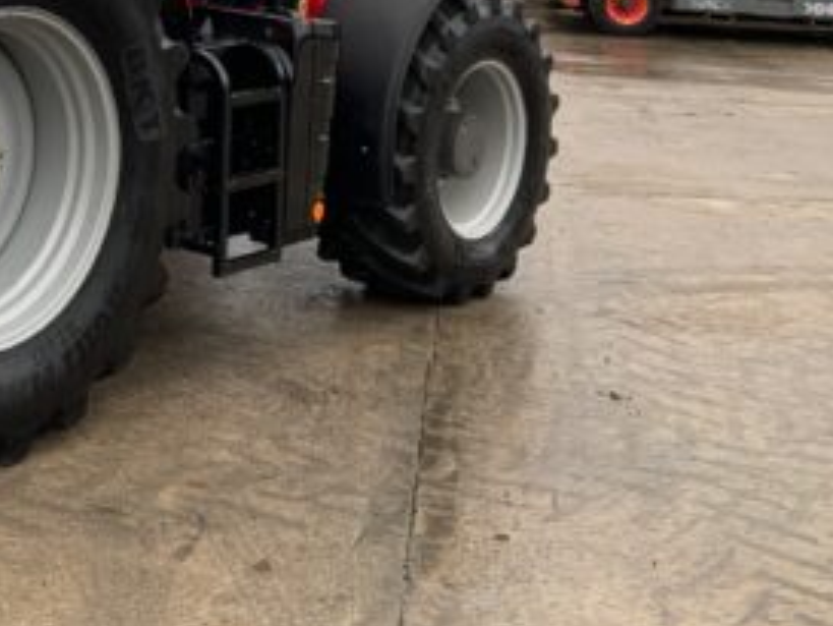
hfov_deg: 27.4
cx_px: 61
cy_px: -73
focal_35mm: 68
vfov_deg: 20.6
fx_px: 1637
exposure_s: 1/122
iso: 25
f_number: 1.8
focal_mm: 3
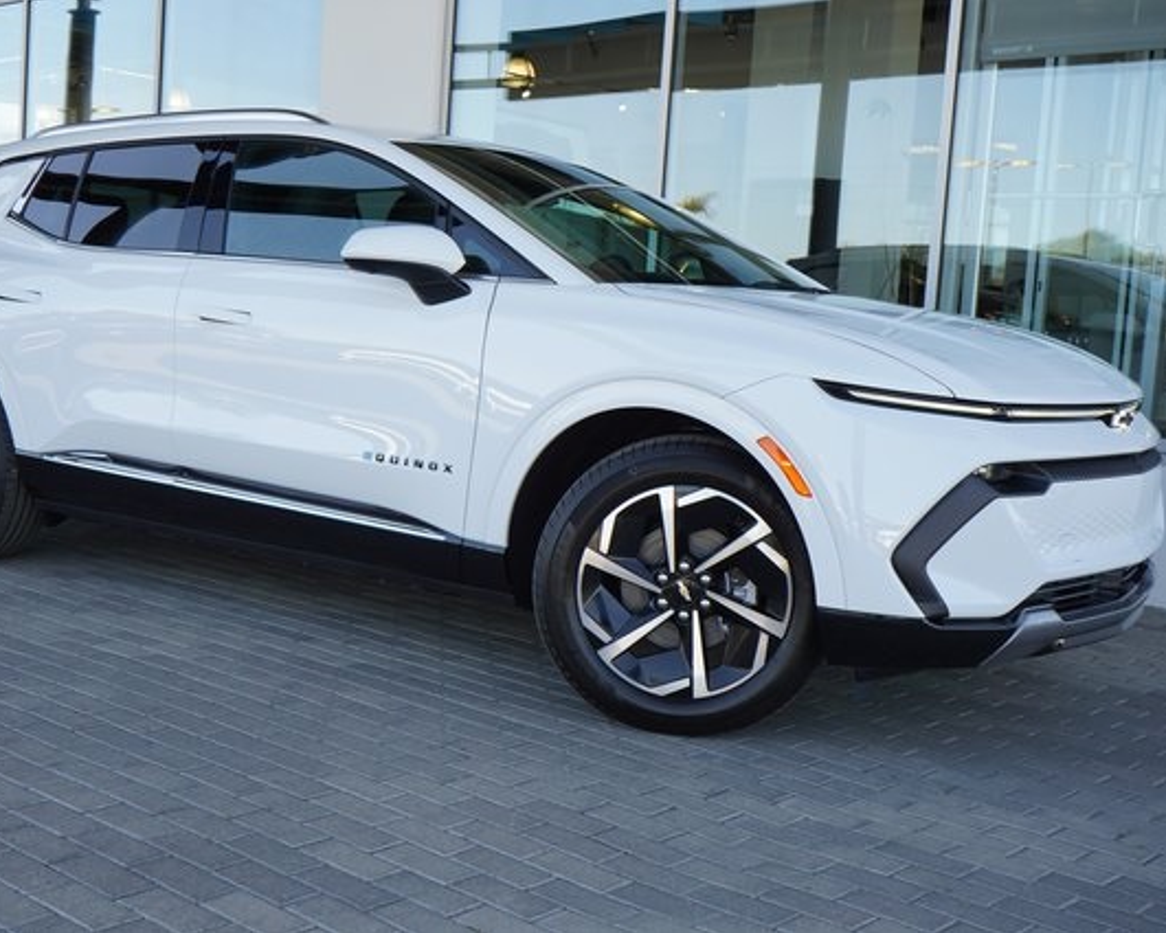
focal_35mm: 43
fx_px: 1484
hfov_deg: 42.8
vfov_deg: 34.9
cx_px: 514
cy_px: 466
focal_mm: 38
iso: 1000
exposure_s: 1/400
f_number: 8
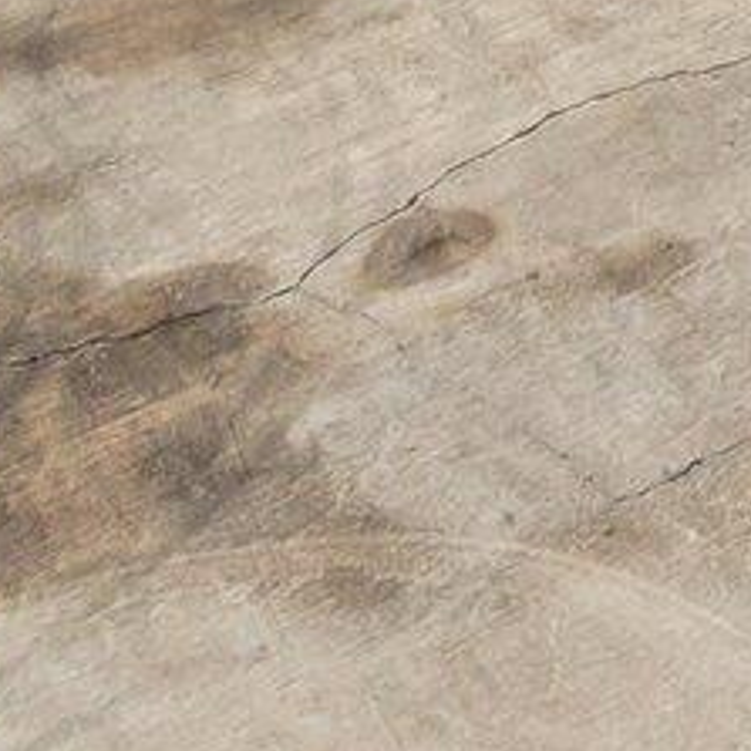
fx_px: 4786
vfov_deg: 7.5
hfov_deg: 7.1
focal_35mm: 195
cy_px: -1770
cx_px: 2863
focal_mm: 12.29
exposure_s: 1/4000
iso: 110
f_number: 2.8
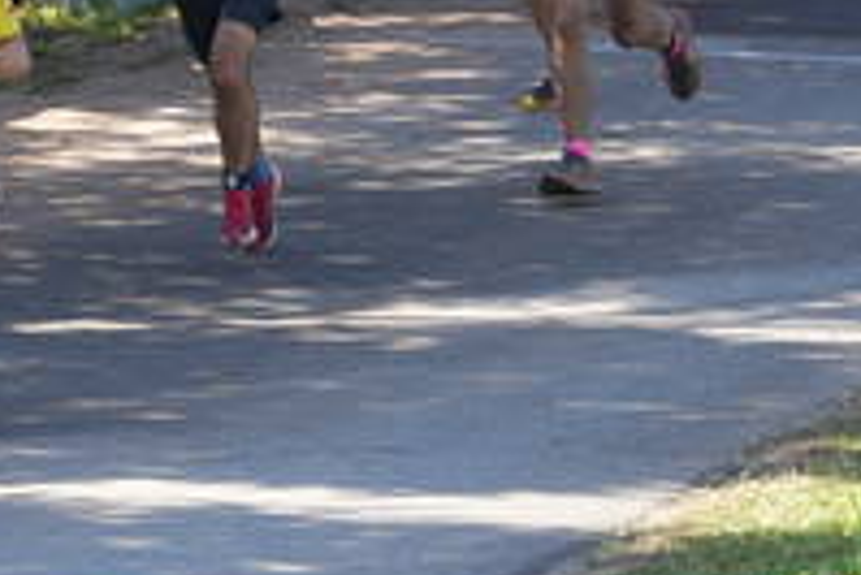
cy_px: -201
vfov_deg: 2.2
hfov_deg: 3.3
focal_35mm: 626
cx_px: 117
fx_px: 14982
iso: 1000
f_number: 5.6
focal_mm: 195
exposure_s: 1/800
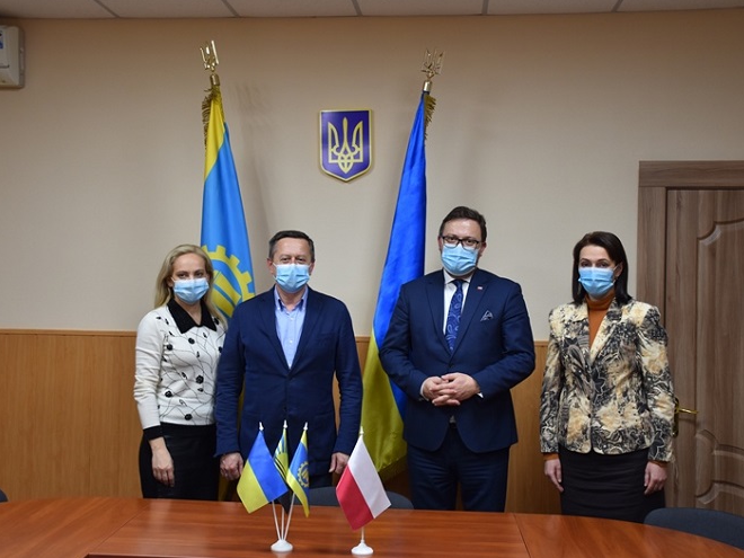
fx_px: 958
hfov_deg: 42.5
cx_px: 365
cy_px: 279
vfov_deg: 32.5
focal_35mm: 45
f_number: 4
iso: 640
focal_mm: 27
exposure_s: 1/60
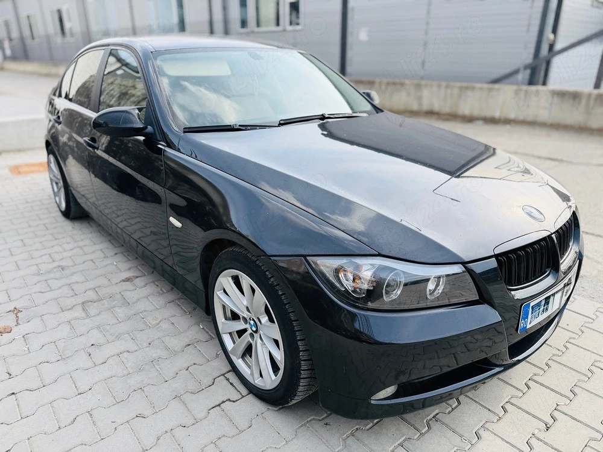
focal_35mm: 24
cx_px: 302
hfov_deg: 71.6
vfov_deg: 56.8
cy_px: 226
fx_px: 418
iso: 100
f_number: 1.78
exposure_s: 1/1493
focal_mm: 6.76
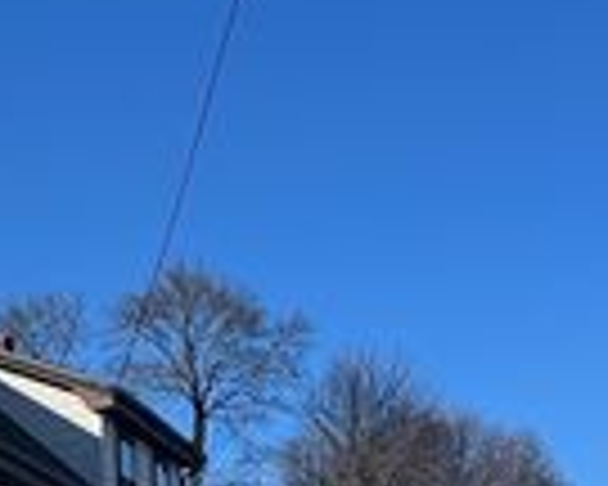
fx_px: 1691
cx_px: -194
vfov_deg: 14.9
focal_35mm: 94
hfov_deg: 18.8
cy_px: 776
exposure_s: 1/3413
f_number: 1.6
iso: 50
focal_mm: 5.1
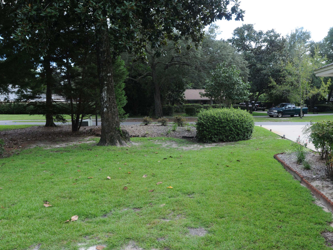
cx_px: 187
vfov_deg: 48.9
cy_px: 128
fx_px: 275
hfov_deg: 62.2
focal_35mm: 29
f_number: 5.6
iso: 200
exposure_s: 1/125
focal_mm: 17
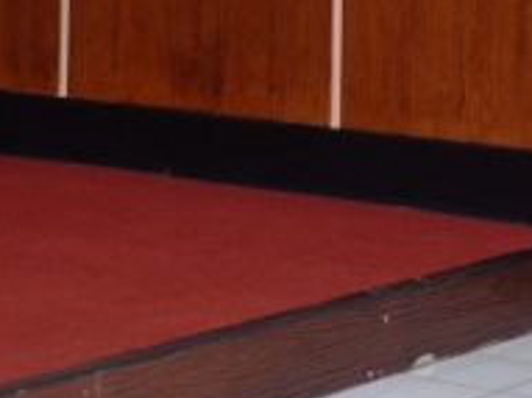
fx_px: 2841
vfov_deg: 7.8
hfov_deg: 10.7
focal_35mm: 185
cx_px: 287
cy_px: -315
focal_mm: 24
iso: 400
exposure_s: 1/10
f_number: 5
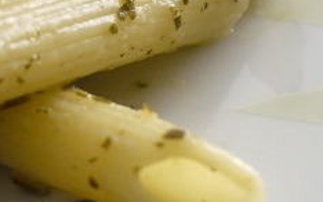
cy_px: -73
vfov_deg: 5.3
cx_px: 14
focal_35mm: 245
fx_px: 2156
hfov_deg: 8.5
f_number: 5
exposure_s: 1/40
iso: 400
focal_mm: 45
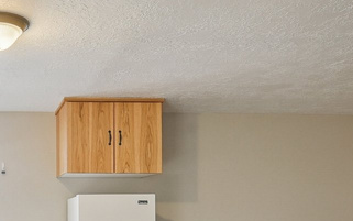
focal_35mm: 52
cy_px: 216
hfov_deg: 34.9
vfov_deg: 23.9
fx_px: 501
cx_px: -9
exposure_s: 1/10
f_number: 8
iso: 400
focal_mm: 16
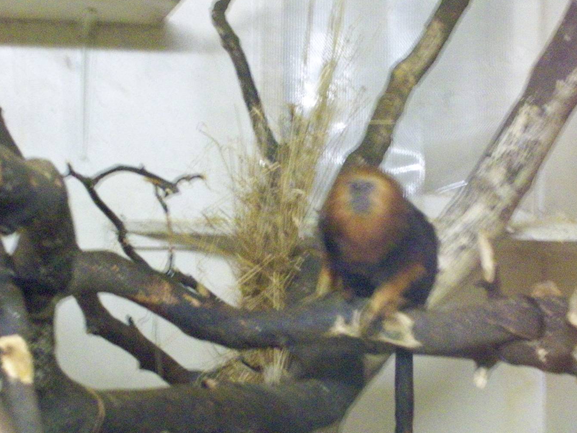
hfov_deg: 18.9
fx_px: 1734
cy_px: 248
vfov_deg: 14.2
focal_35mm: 104
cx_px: 331
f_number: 4.3
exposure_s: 1/8.07
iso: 800
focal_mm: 14.3
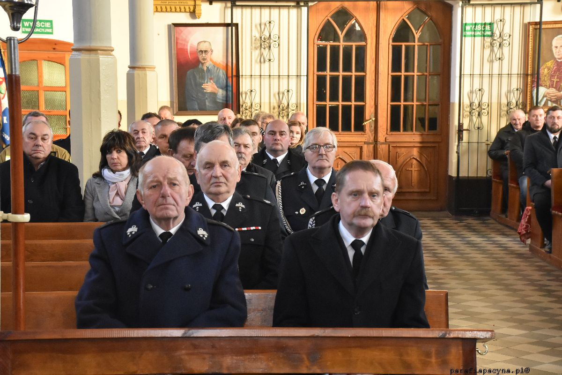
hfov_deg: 26.0
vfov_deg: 17.5
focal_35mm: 78
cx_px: 281
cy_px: 188
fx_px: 1218
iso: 3200
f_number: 9
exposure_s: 1/80
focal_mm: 52
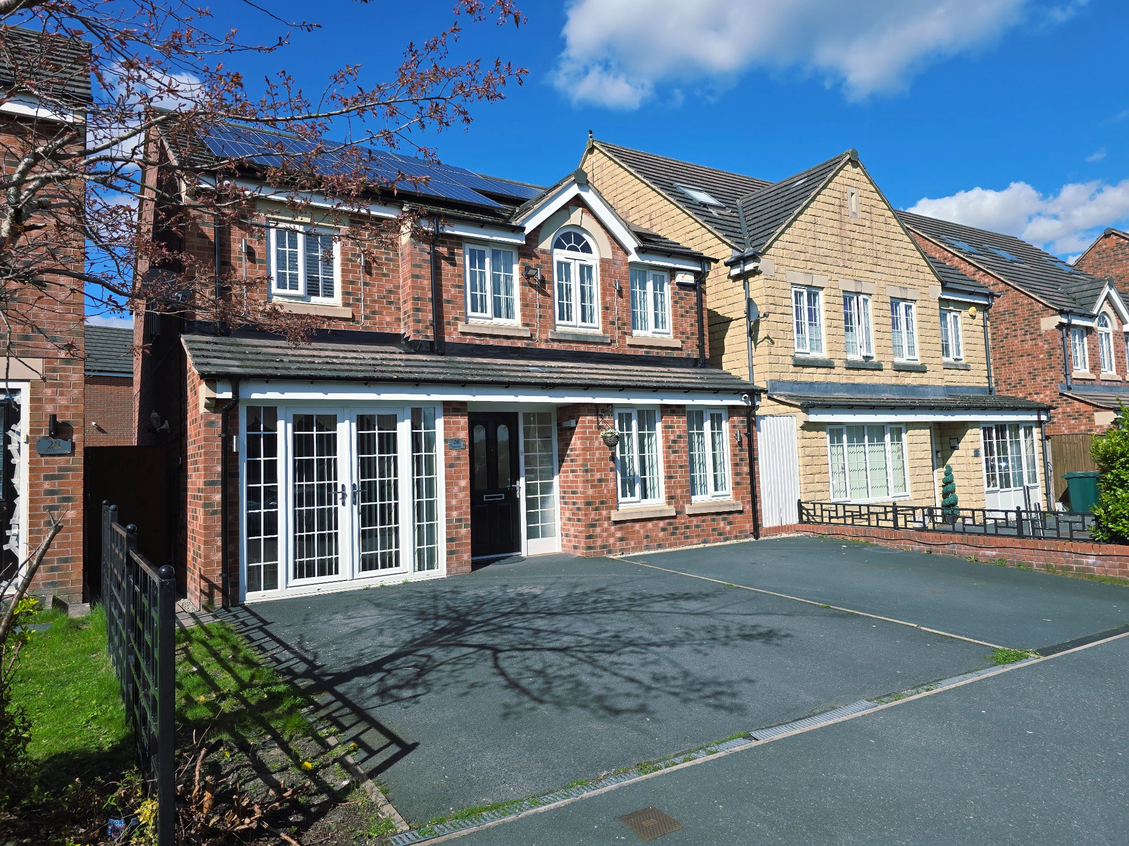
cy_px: 423
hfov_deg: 73.9
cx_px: 564
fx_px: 750
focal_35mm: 23
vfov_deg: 58.9
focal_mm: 6.3
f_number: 1.7
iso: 12
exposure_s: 1/902
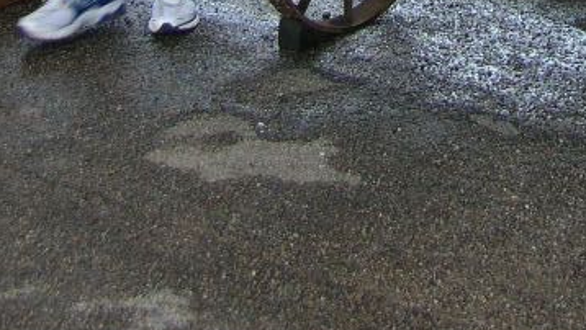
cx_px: 517
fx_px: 1695
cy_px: -462
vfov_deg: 9.8
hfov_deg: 19.3
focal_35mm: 109
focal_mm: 5.8
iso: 50
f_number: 2.8
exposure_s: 1/63
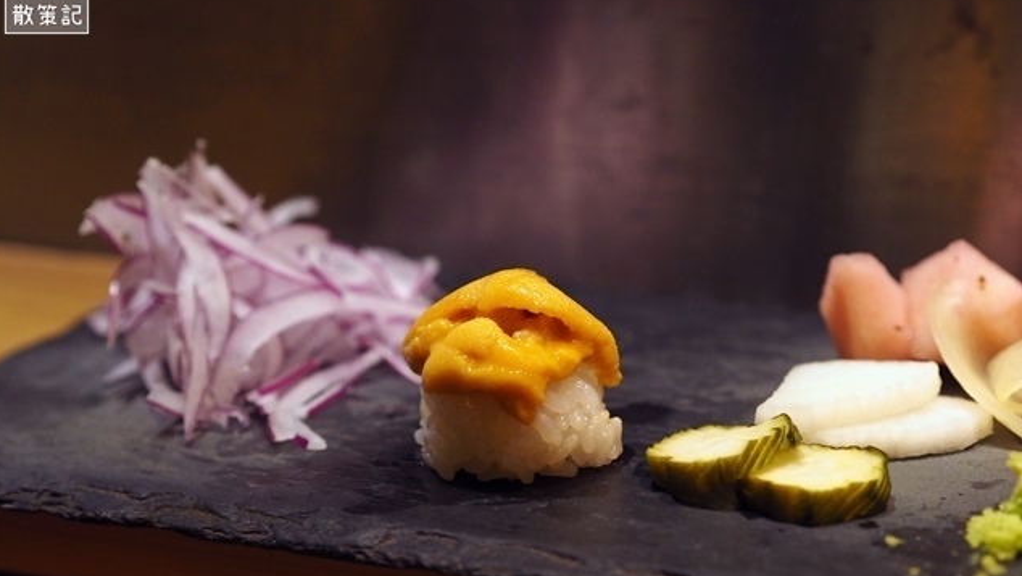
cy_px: 324
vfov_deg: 12.2
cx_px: 508
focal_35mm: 99
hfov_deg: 21.6
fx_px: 2684
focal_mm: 45
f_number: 2.8
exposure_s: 1/60
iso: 1600
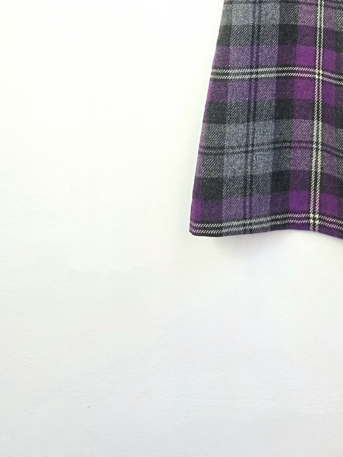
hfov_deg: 24.8
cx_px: 394
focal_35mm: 54
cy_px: -41
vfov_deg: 31.7
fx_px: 714
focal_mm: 6.3
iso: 200
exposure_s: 1/120
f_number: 1.7
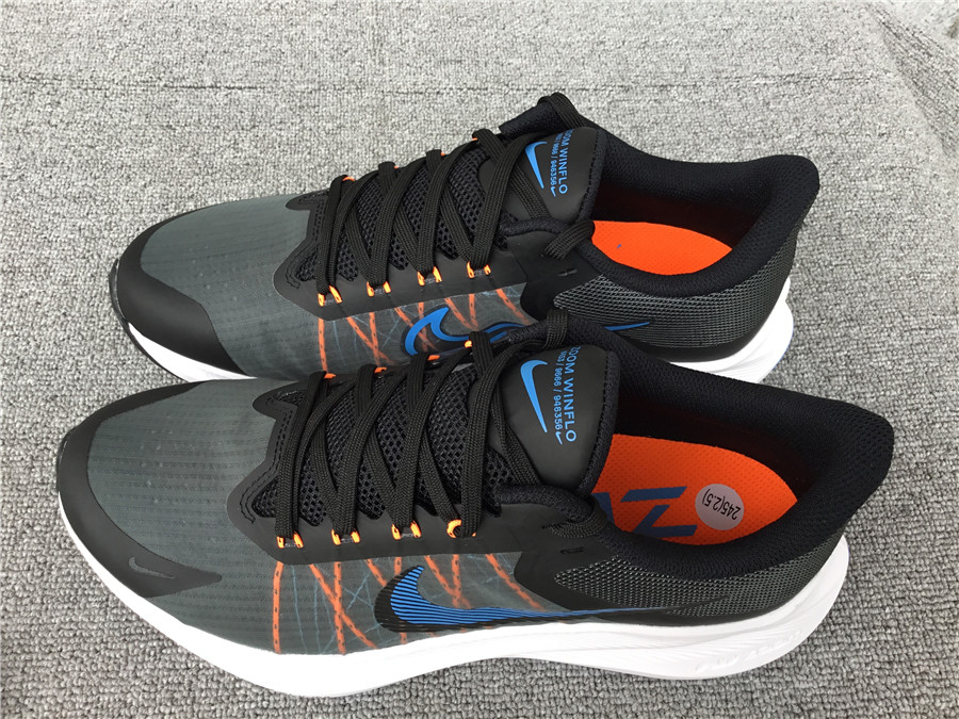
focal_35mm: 31
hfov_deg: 58.4
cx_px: 480
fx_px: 859
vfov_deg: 45.4
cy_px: 360
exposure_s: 1/100
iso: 40
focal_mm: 3.3
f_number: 2.4
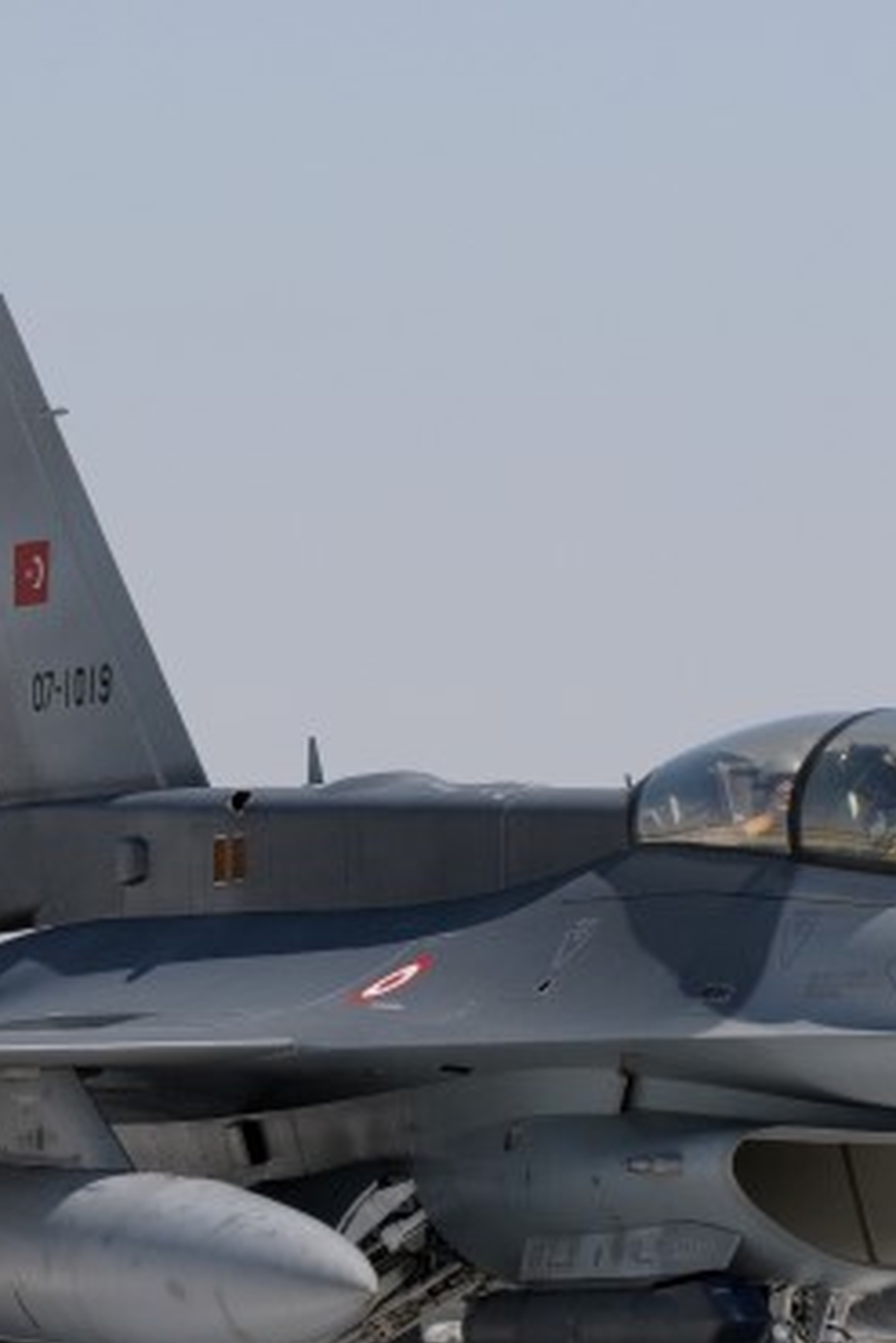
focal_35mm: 453
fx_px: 16895
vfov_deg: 4.5
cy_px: 953
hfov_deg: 3.0
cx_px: 388
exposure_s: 1/500
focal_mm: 140
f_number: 11
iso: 200
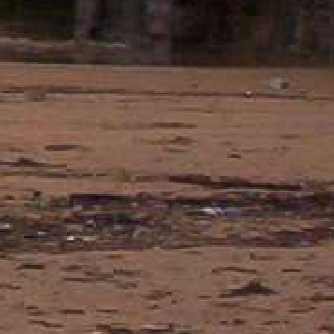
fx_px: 3340
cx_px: -1051
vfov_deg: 5.7
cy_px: -172
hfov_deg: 5.1
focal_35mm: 306
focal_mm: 6
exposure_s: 1/71.8
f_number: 4.5
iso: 100
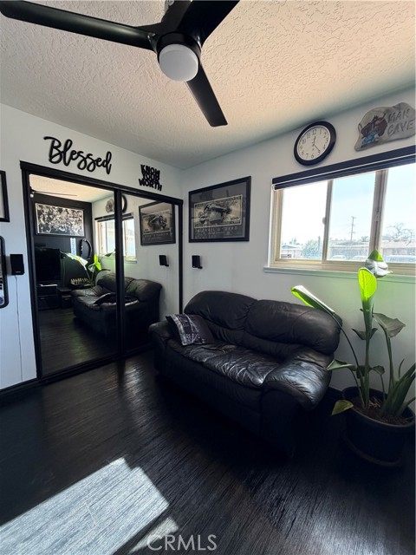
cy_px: 278
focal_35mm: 14
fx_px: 224
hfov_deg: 85.7
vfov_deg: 102.1
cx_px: 208
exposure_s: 1/121
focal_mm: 2.22
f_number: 2.2
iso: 320
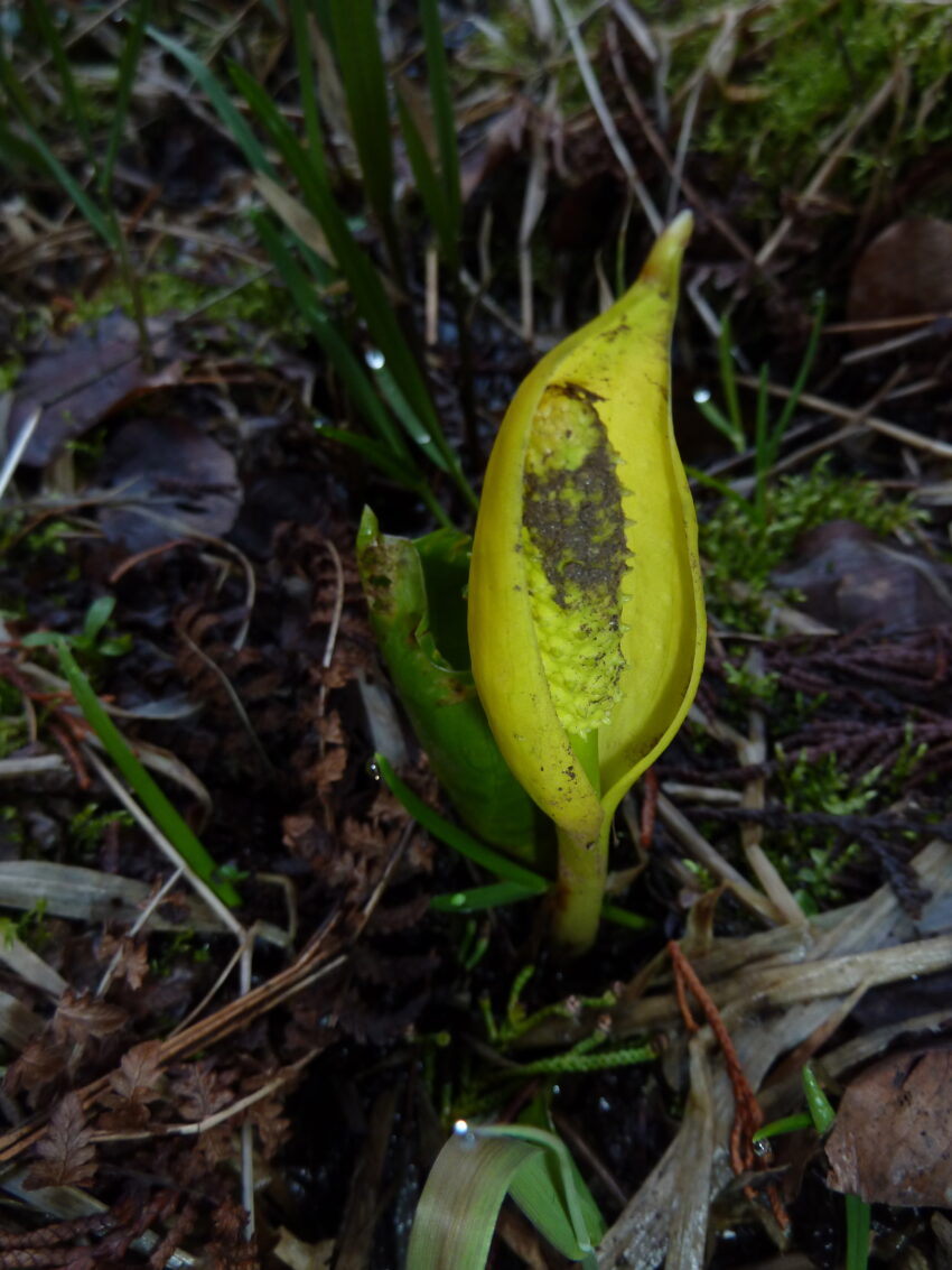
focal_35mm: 25
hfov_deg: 54.9
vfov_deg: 69.4
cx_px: 476
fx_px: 917
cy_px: 635
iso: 125
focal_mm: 4.1
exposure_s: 1/30
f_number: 3.3
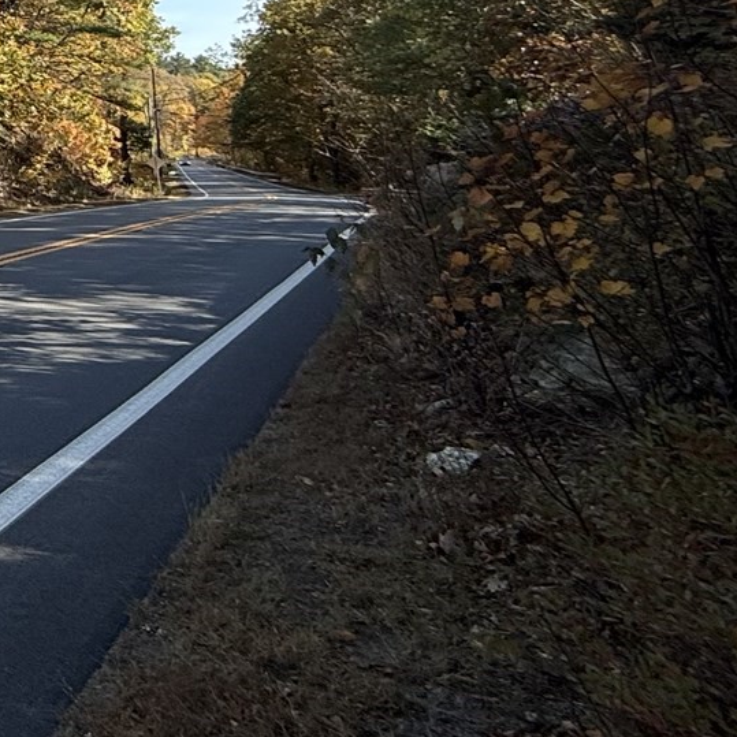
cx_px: -639
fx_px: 1132
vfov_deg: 33.0
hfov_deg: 21.1
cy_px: -3
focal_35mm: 47
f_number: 2.2
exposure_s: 1/679
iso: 50
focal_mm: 2.22
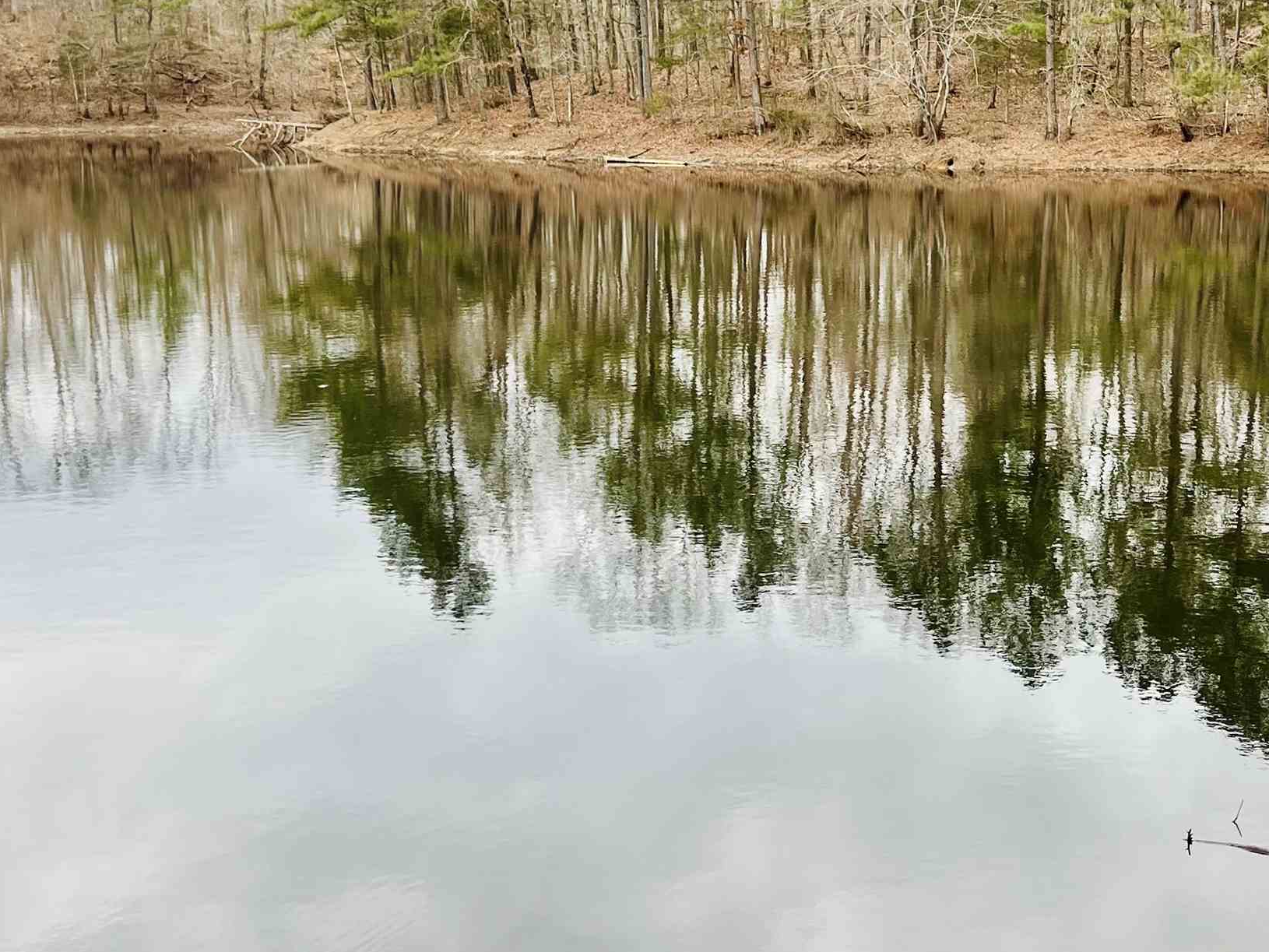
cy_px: 472
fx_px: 1797
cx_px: 845
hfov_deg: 38.5
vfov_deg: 29.7
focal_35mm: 49
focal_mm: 5.7
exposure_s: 1/687
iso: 50
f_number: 1.5
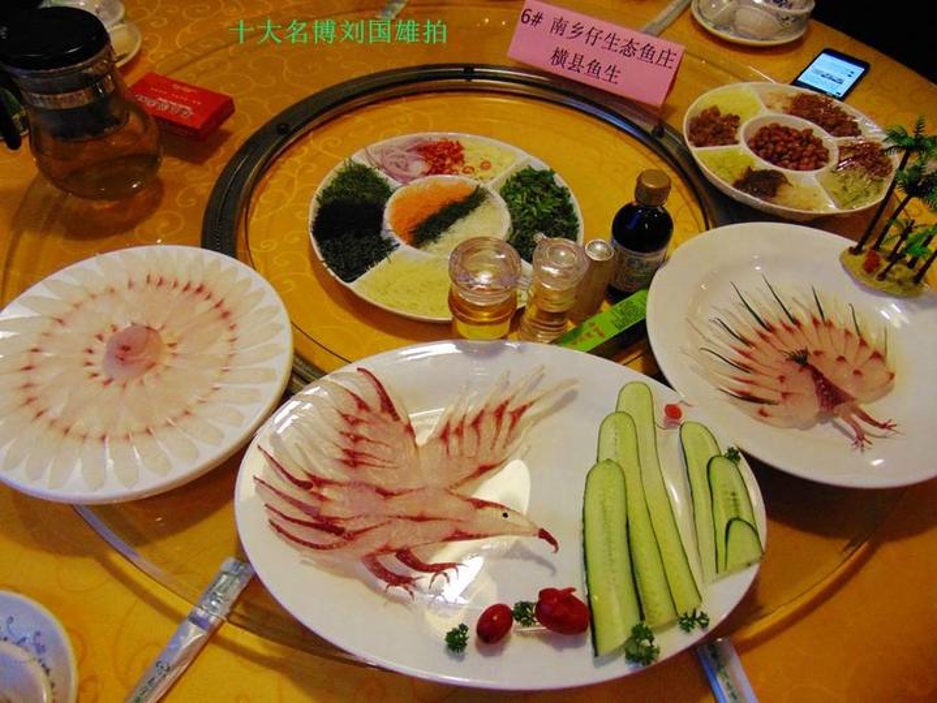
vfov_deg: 54.9
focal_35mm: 25
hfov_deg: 69.4
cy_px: 352
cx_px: 468
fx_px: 677
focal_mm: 4.5
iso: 400
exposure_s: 1/30
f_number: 3
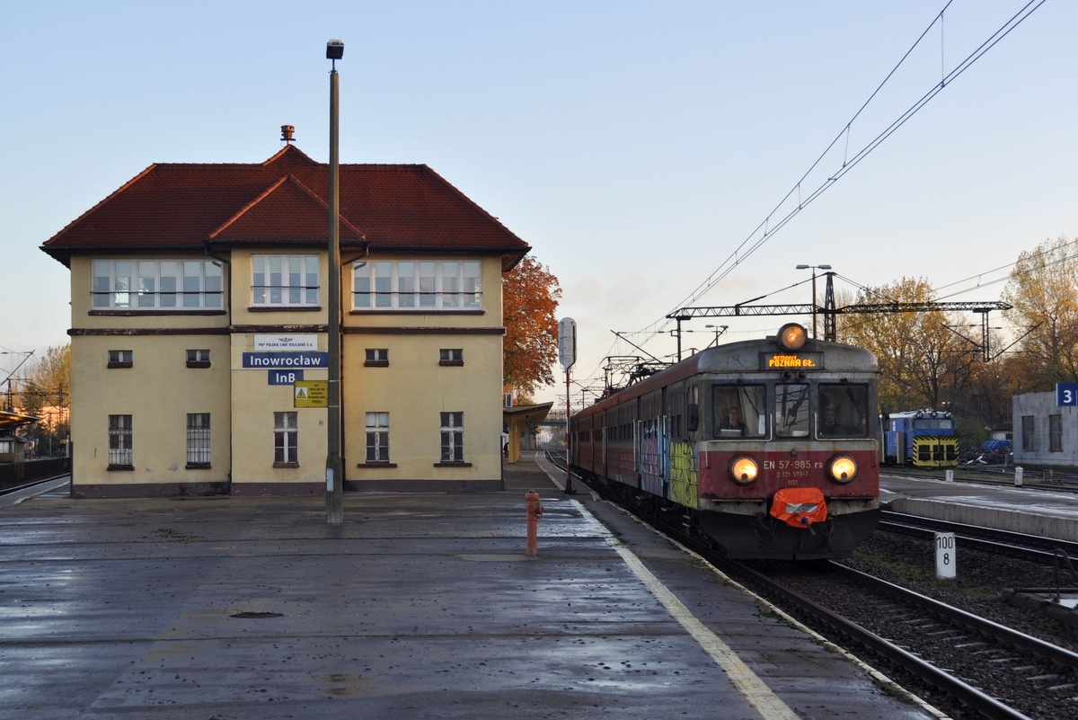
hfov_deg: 41.1
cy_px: 360
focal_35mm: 48
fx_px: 1438
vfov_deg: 28.1
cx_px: 539
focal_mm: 32
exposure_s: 1/160
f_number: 6.3
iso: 200
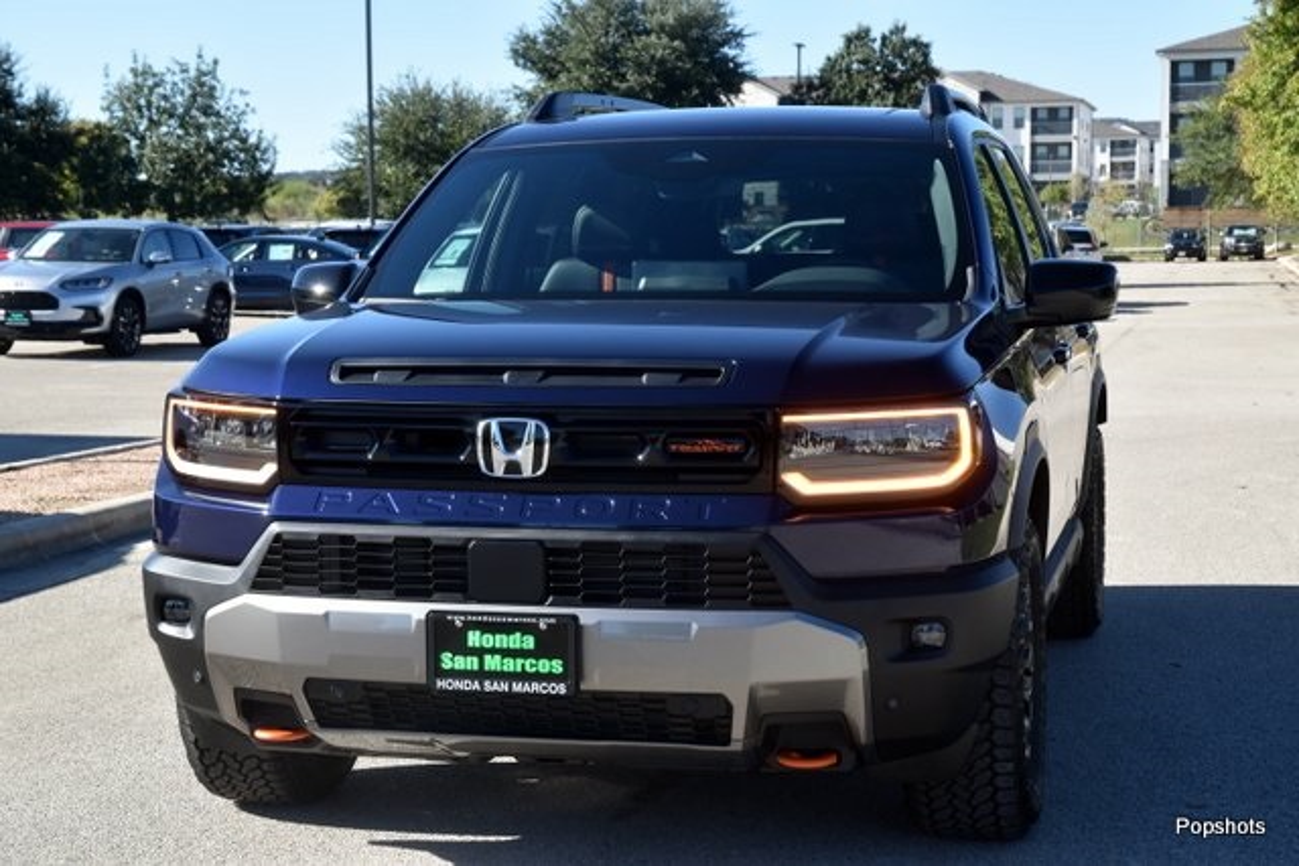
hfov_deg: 29.2
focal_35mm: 69
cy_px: 433
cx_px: 650
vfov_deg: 19.7
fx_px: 2490
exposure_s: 1/250
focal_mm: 46
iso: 200
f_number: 8
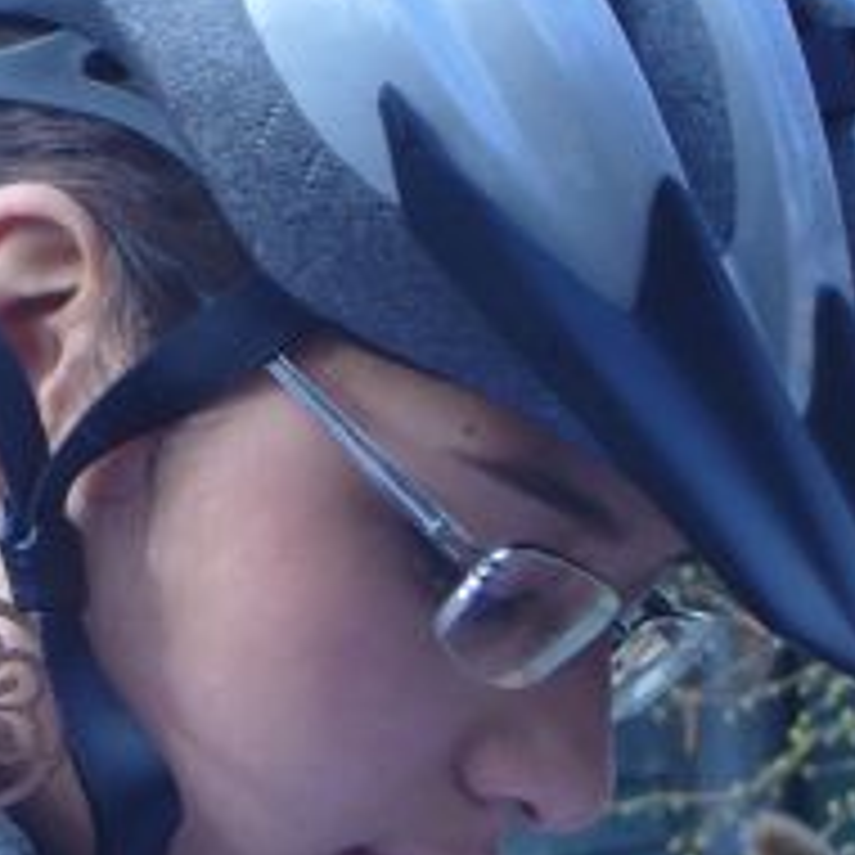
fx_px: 8719
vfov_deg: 5.6
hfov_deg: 5.6
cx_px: 342
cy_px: 729
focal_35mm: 312
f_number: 5
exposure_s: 1/50
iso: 80
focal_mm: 17.4
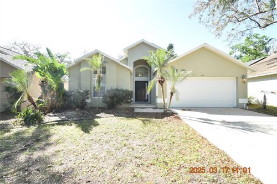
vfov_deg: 77.3
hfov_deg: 100.4
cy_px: 92
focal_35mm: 15
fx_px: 115
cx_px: 138
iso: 400
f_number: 8
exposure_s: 1/250
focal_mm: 10
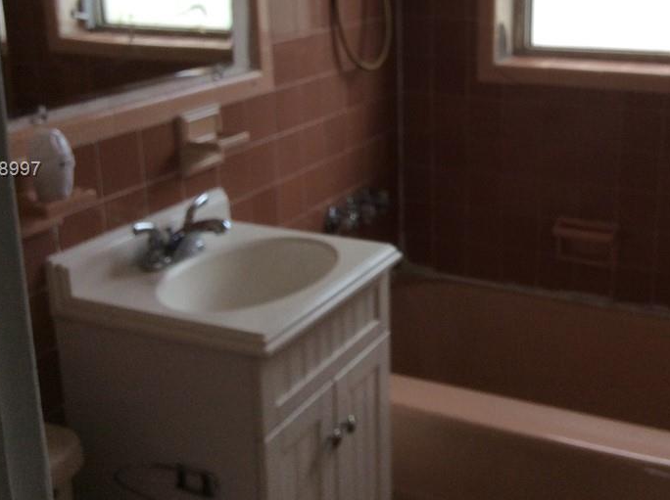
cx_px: 442
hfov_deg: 39.3
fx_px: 928
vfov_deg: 30.0
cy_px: 170
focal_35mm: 48
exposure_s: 1/120
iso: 64
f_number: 2.4
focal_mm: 3.3
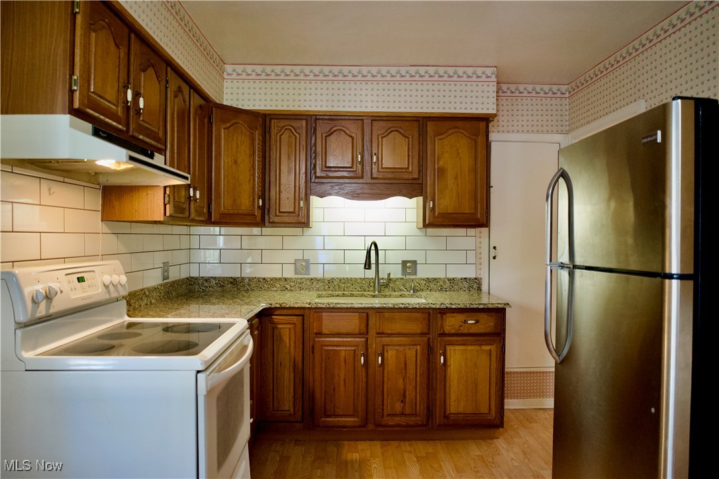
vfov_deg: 53.1
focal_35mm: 24
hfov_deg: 73.7
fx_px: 479
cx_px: 360
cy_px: 240
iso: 3200
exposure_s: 1/160
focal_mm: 24
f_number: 2.8
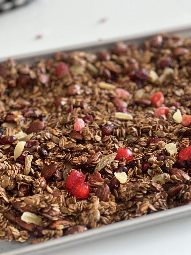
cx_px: 96
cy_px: 128
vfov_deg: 25.3
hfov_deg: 19.1
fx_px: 566
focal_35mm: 77
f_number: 2.8
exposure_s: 1/60
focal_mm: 9
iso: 250
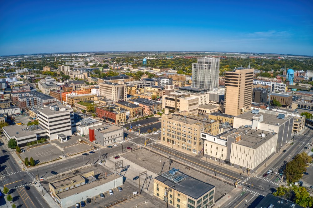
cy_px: 104
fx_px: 243
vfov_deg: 46.4
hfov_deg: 65.5
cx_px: 156
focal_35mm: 28
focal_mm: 10.3
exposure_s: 1/200
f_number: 11
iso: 100
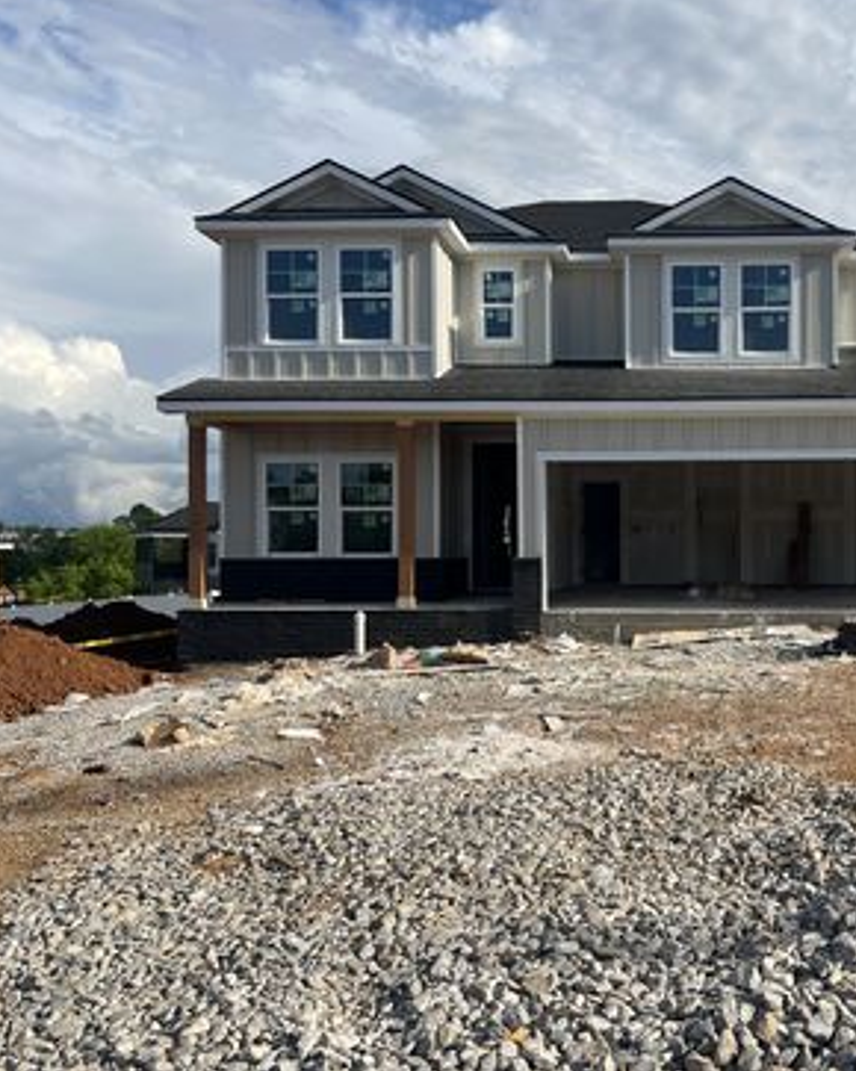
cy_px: 521
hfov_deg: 40.8
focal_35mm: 35
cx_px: 661
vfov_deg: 51.5
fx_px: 1109
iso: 50
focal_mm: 5.7
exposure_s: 1/4630
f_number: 1.5
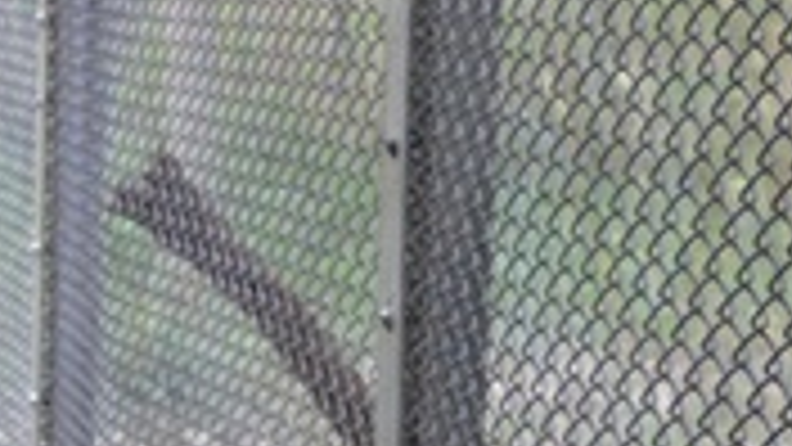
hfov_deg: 14.2
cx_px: -490
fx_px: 2919
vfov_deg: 8.7
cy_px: 191
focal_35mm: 139
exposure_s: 1/200
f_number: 7.1
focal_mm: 24
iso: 1600
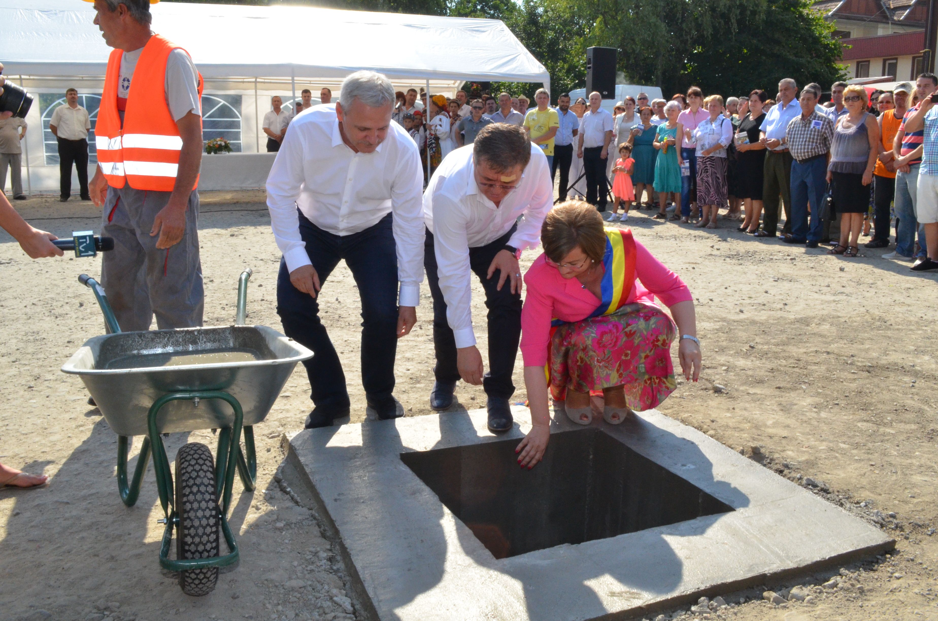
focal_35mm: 33
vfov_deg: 39.8
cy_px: 310
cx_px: 469
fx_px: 858
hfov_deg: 57.3
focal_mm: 22
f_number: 25
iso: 1600
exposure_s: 1/250
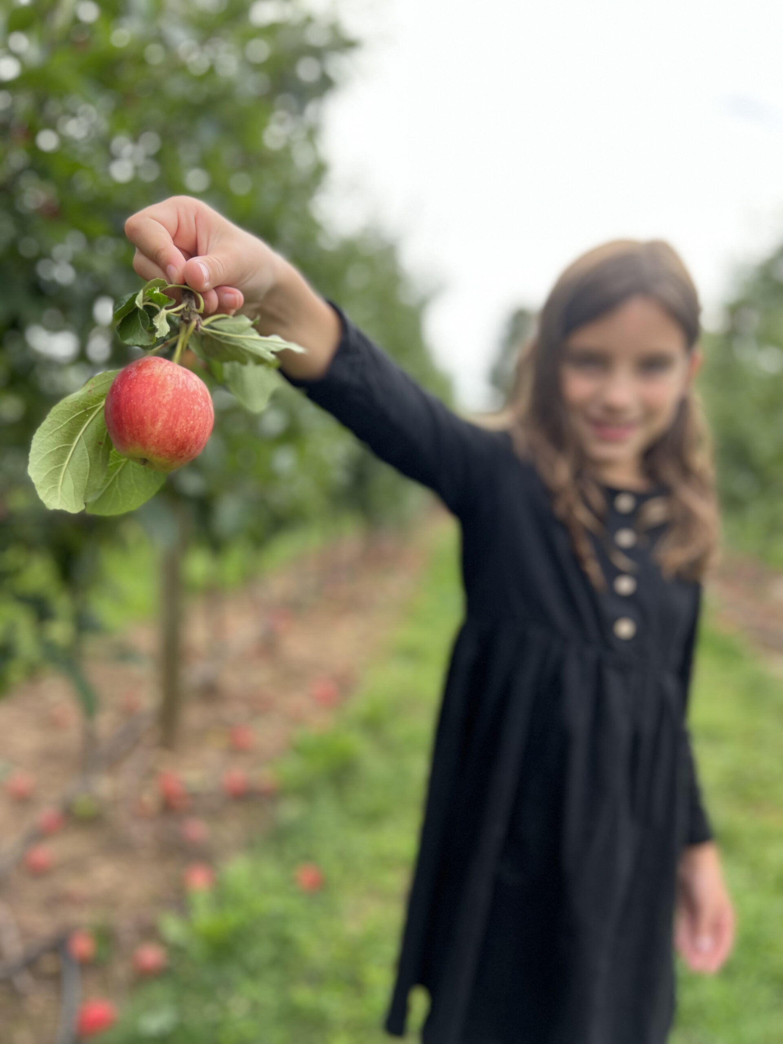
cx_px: 392
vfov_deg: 67.3
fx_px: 784
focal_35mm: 26
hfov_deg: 53.1
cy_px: 522
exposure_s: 1/894
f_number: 1.5
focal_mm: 5.7
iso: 50
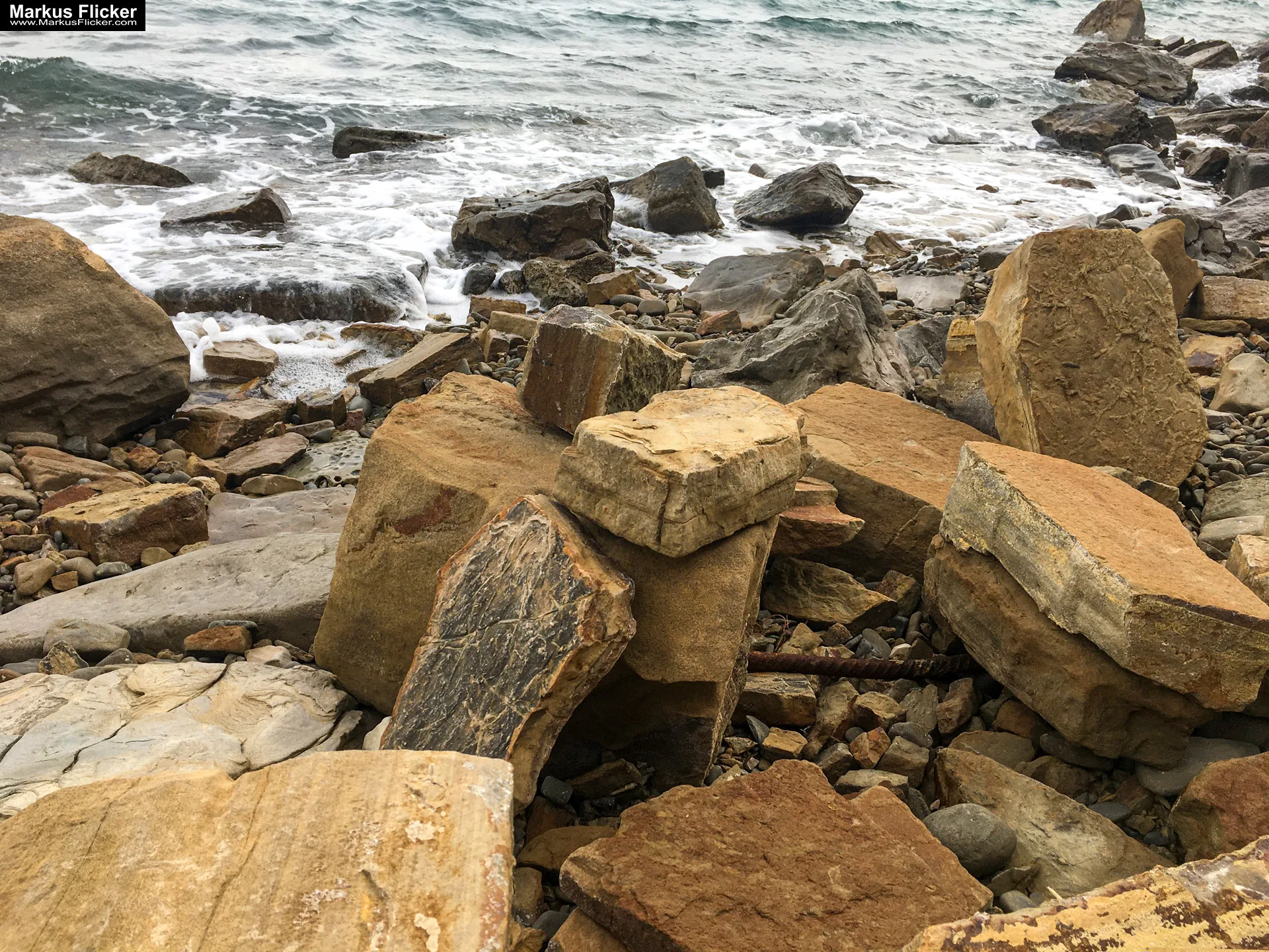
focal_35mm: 29
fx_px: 1063
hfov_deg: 61.7
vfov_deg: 48.2
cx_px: 634
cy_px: 476
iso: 25
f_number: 2.2
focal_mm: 4.15
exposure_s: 1/530
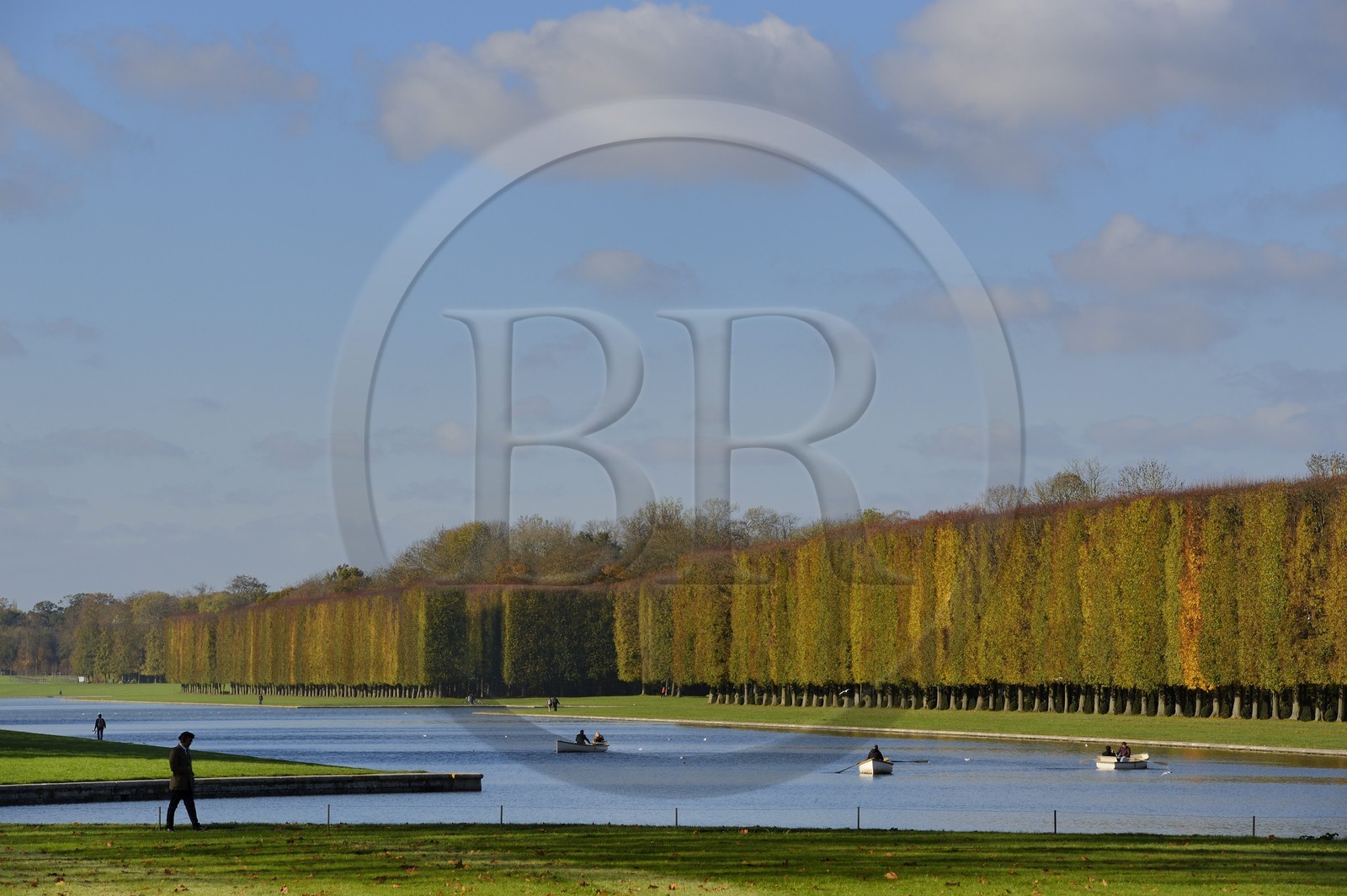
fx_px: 6729
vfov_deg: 7.6
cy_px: 448
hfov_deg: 11.4
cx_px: 674
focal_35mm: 180
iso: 200
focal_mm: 180
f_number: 13
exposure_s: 1/250
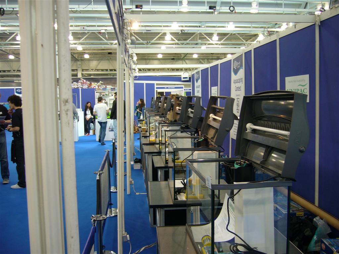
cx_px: 170
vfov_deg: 40.7
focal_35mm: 35
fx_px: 343
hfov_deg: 52.6
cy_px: 127
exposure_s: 1/20
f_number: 2.8
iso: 100
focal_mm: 5.8
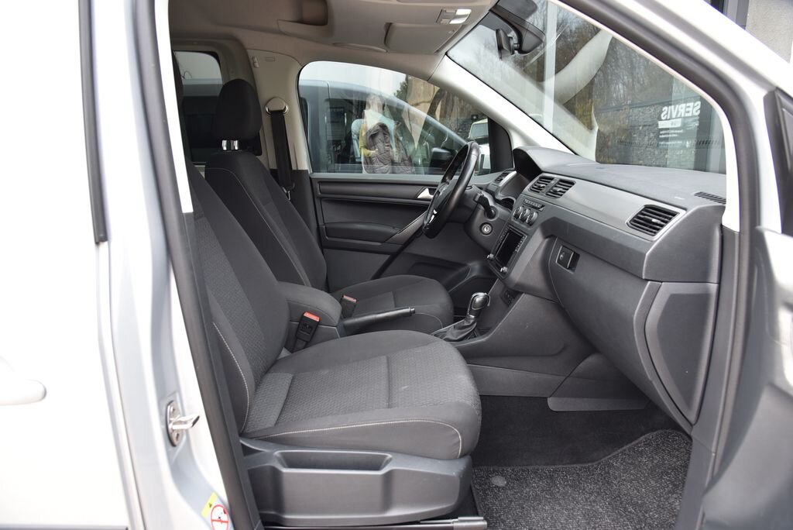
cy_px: 265
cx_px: 396
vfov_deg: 53.2
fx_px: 529
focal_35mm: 24
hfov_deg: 73.7
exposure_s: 1/100
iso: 500
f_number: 5
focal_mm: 24
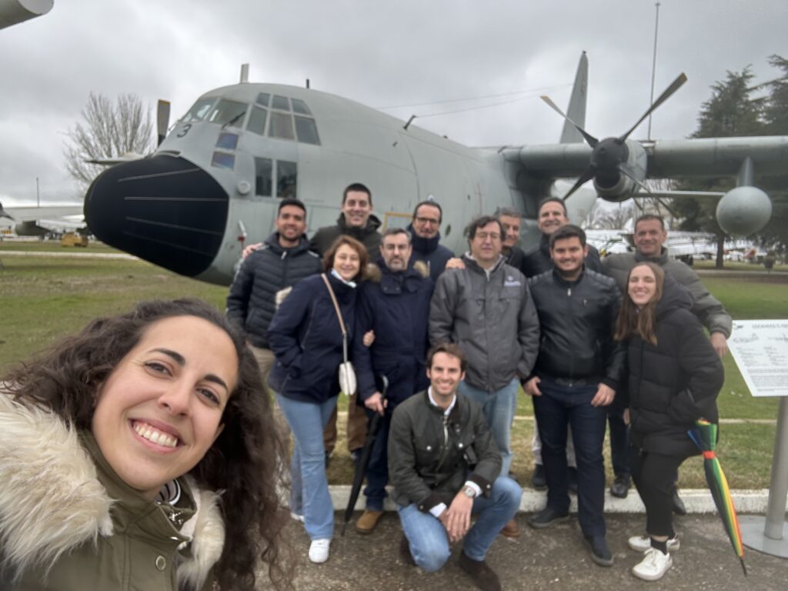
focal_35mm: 23
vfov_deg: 58.9
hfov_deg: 73.9
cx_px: 394
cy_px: 296
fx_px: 524
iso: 25
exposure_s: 1/175
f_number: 1.9
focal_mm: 2.69
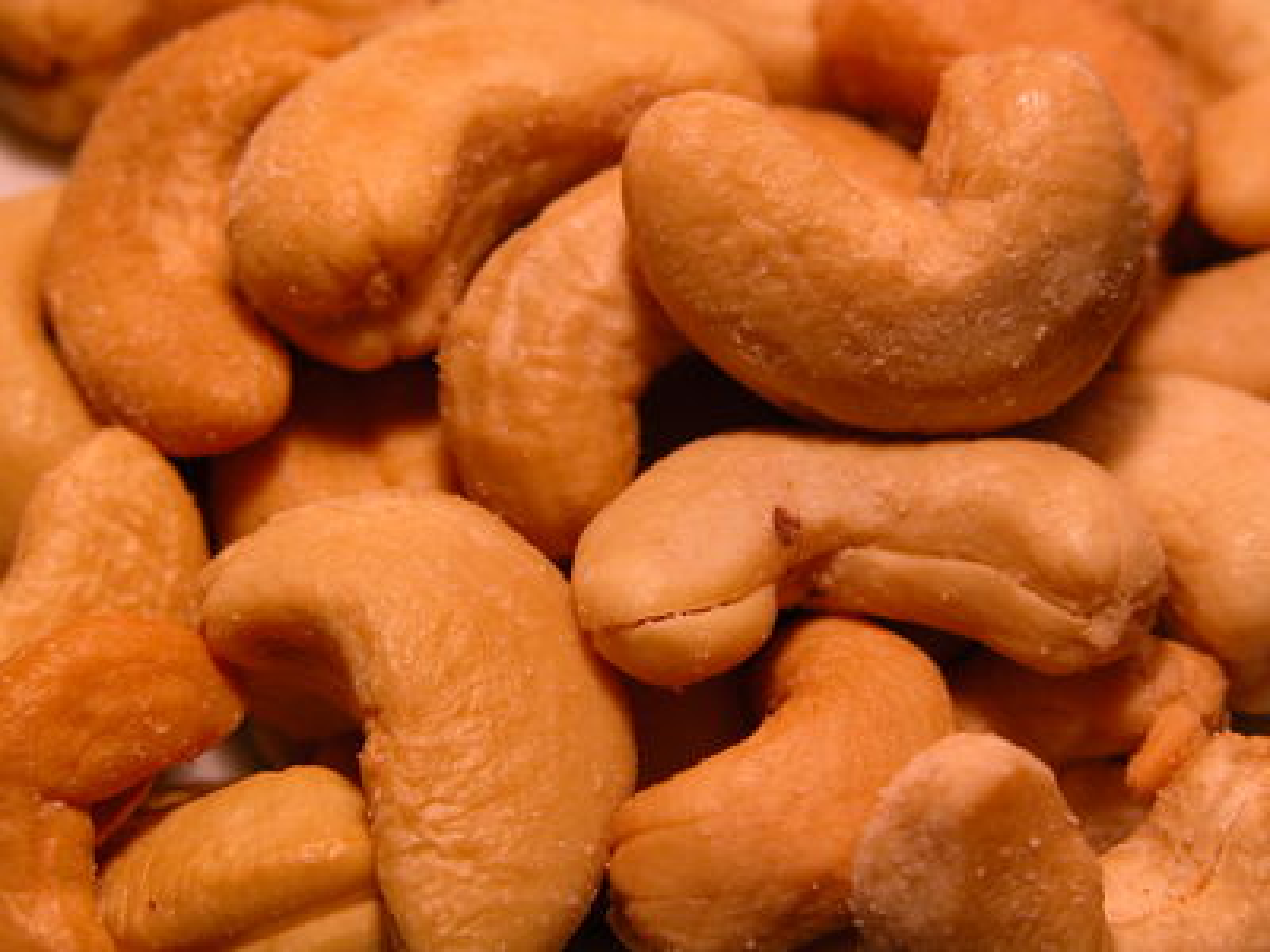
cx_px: 635
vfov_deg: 13.8
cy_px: 476
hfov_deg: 18.4
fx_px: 3926
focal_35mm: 107
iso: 100
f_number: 5.8
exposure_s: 1/46.2
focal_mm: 27.3
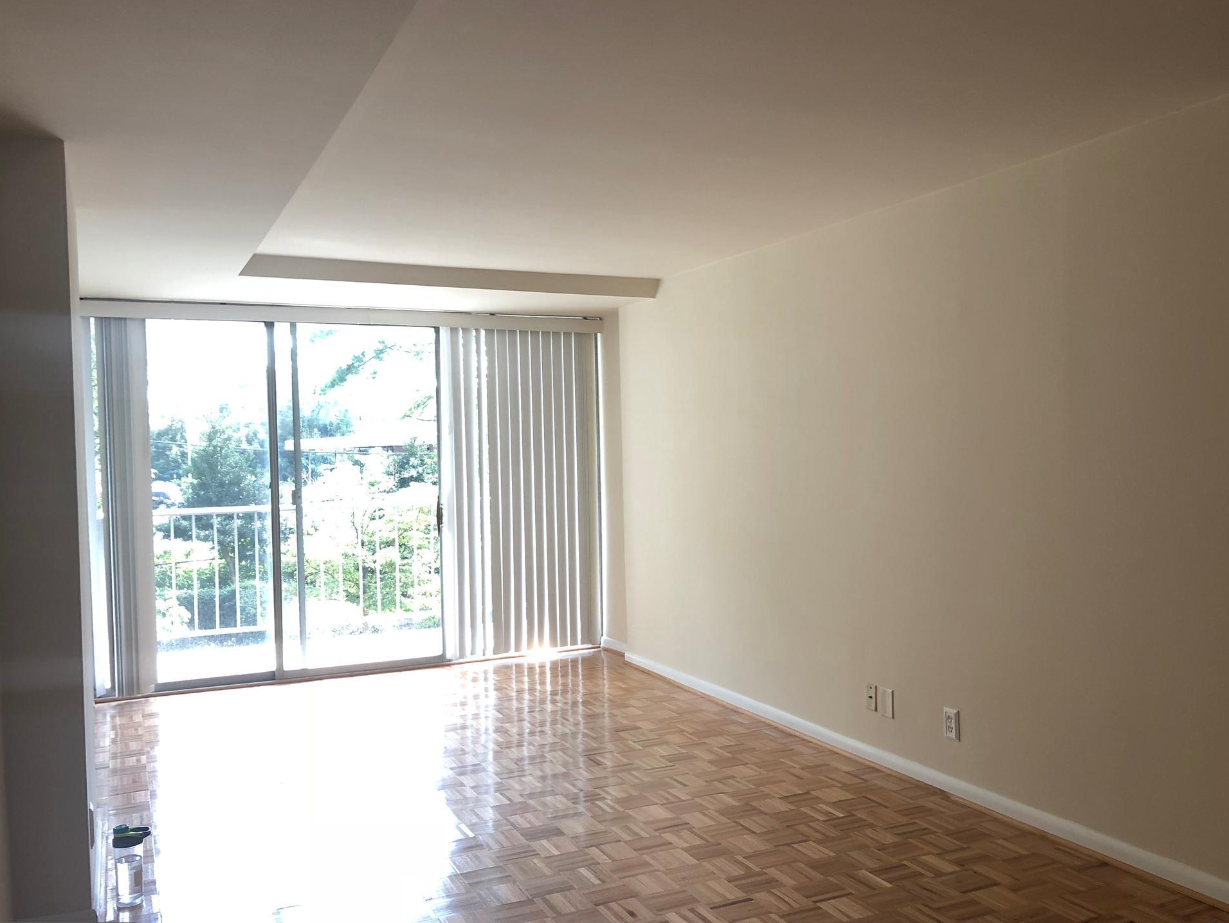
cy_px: 481
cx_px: 633
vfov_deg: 46.8
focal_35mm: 30
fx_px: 1065
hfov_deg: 59.9
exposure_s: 1/40
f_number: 1.8
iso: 25
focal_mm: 3.99
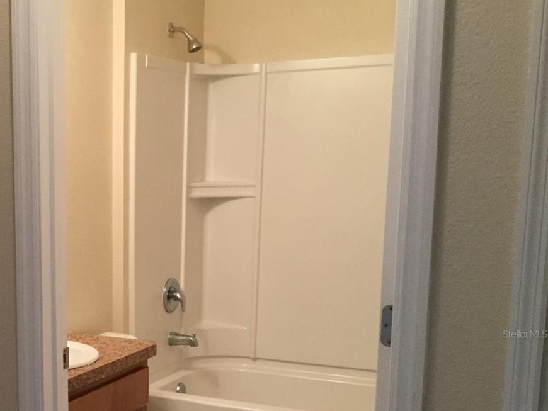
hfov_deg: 32.0
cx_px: 45
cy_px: 334
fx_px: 903
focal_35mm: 57
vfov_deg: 25.2
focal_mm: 3.3
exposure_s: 1/30
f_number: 2.4
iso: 125
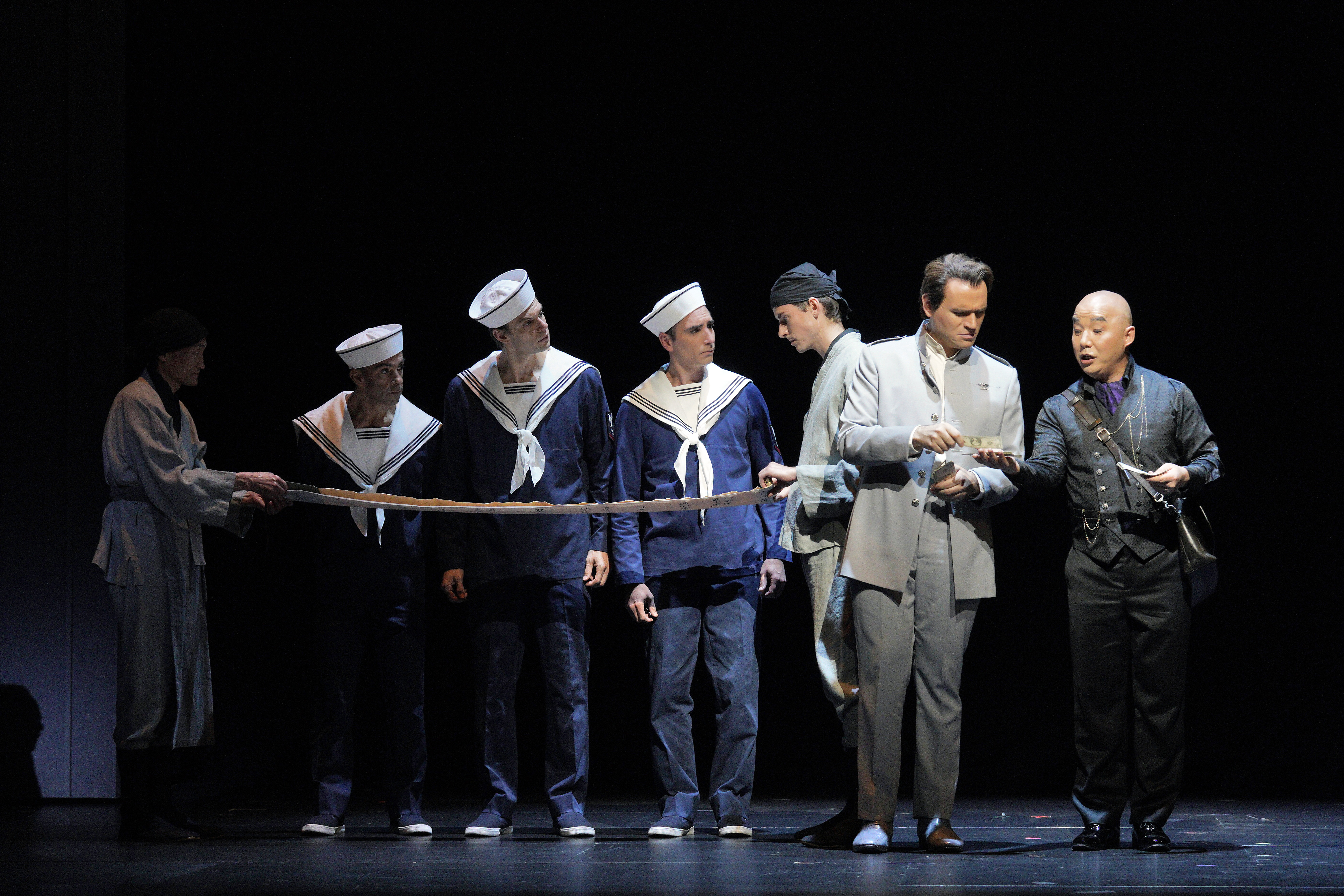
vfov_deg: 13.2
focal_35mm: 104
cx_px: 672
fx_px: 3882
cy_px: 448
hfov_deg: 19.6
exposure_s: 1/125
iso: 4000
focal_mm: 104
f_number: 5
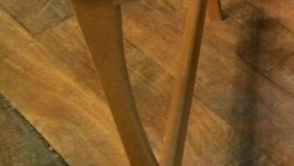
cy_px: -30
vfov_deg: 11.2
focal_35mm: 106
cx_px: 466
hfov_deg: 17.7
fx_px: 827
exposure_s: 1/17
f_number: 2.2
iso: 400
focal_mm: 4.12
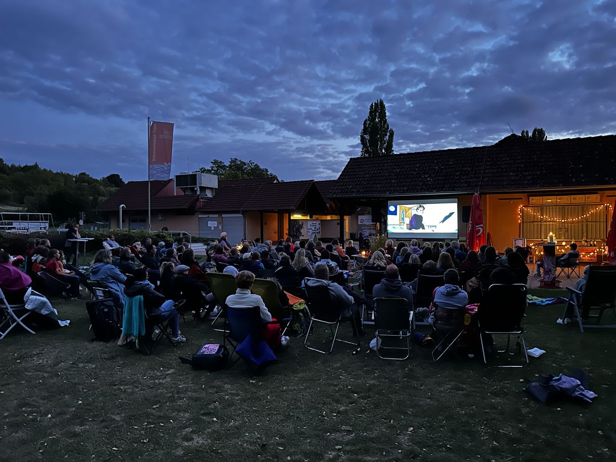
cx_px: 308
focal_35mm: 24
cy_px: 231
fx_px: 427
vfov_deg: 56.8
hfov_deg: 71.6
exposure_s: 1/15
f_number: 1.78
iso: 3200
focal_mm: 6.86
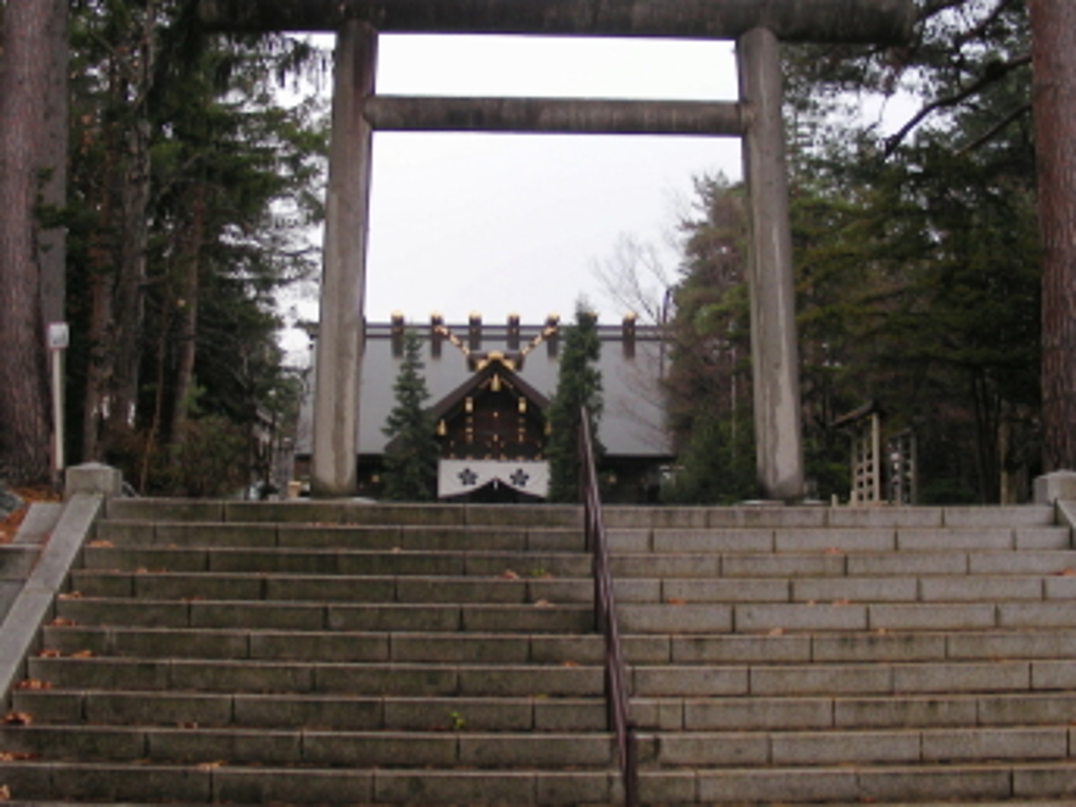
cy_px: 378
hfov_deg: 36.2
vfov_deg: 27.5
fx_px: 1647
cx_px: 538
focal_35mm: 53
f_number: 3.5
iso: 50
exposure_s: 1/31.8
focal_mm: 6.3
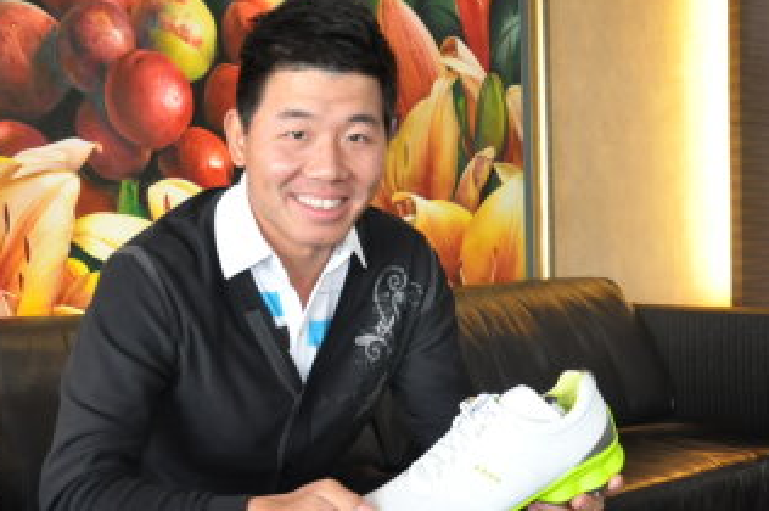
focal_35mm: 49
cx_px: 292
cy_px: 294
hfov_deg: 40.1
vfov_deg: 27.4
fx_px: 1046
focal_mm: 24
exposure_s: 1/60
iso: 1600
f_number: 5
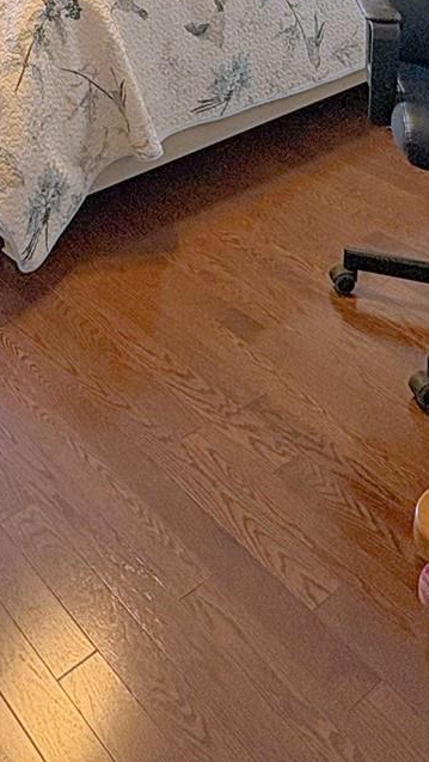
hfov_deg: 24.2
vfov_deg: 34.0
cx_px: 99
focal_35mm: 49
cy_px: -151
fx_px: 989
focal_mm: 2.22
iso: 250
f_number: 2.2
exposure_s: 1/99
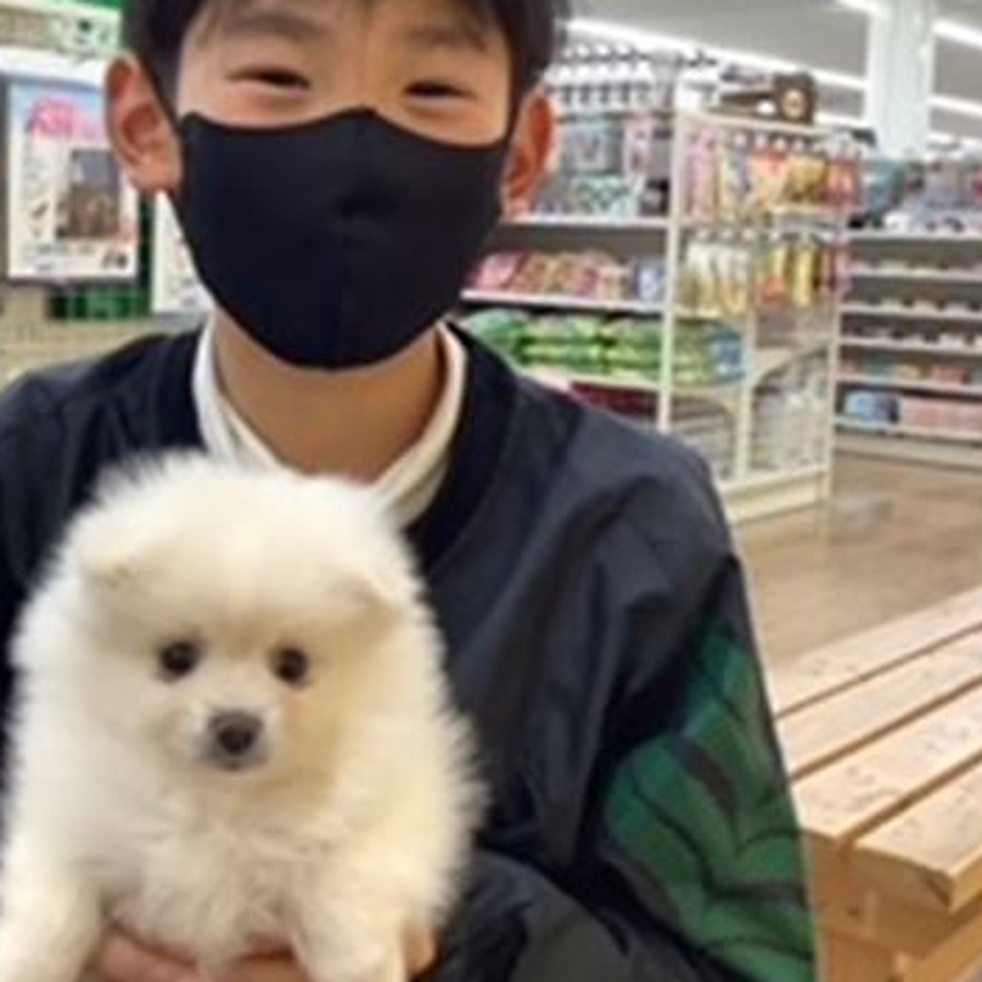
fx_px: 1508
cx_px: 309
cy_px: 370
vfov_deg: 35.9
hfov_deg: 35.6
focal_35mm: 47
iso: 160
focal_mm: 3.3
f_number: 2.4
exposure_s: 1/50
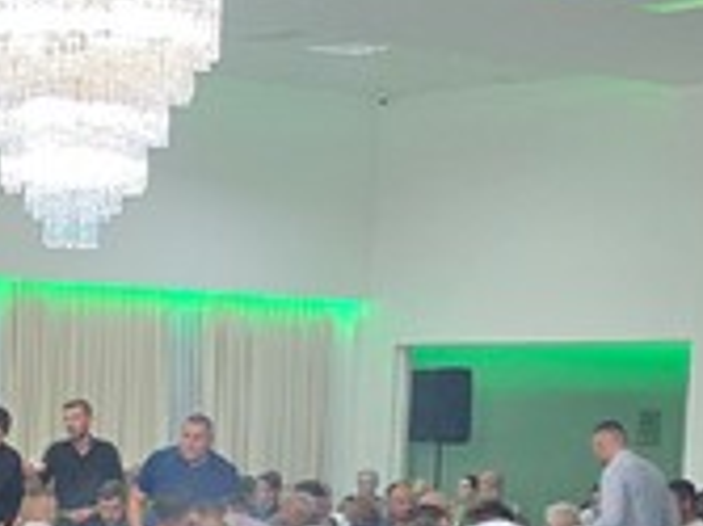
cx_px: -46
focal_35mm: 110
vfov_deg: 13.1
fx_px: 2232
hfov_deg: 17.4
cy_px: 602
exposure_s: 1/100
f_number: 1.7
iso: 640
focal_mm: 6.3
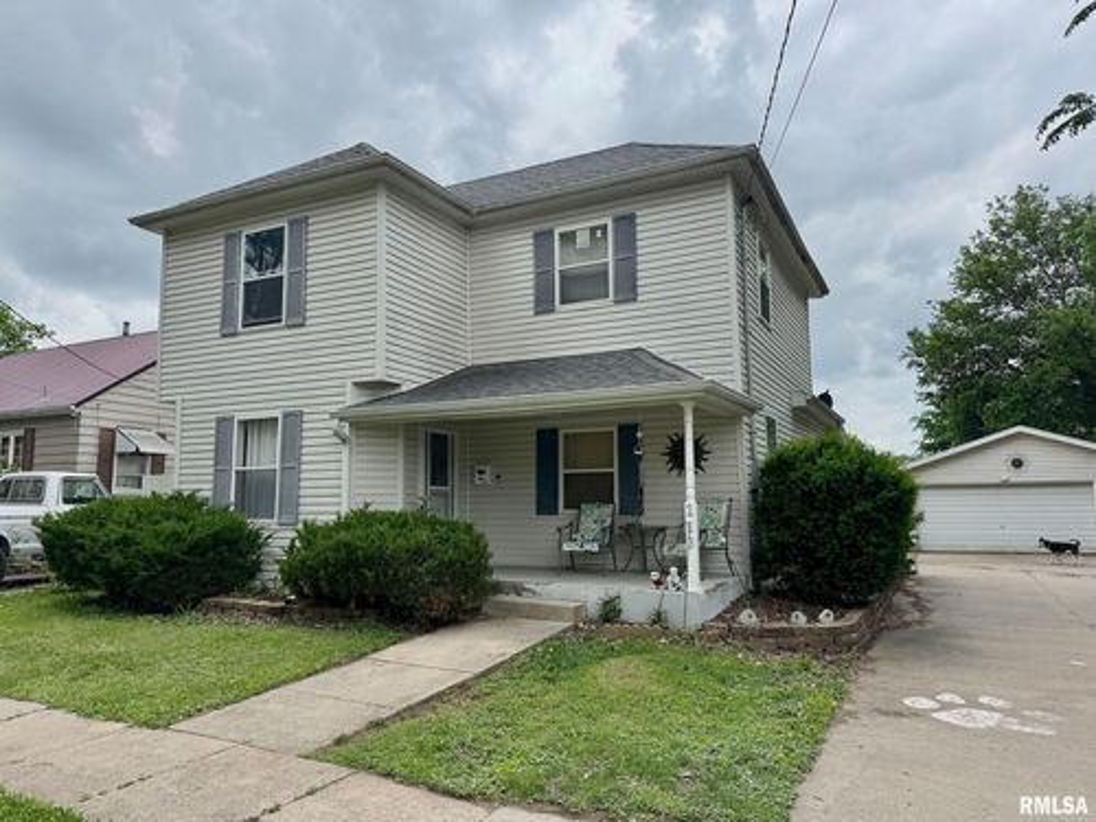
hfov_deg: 71.6
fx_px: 760
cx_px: 548
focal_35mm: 24
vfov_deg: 56.8
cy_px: 411
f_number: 1.78
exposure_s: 1/2833
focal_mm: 6.76
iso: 80
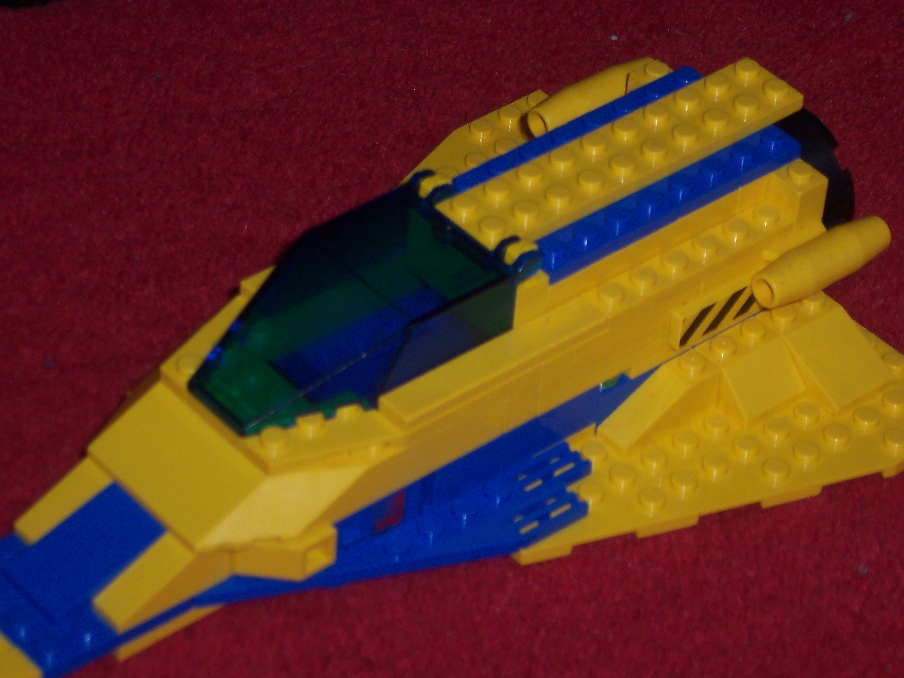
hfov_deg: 14.8
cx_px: 432
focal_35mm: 133
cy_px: 346
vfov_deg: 11.1
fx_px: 3472
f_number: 4.1
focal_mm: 18.7
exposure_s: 1/60
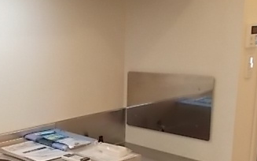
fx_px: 378
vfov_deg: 23.8
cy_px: 116
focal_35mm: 54
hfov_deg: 34.9
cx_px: 14
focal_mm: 4.6
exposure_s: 1/25
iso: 200
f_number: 3.2
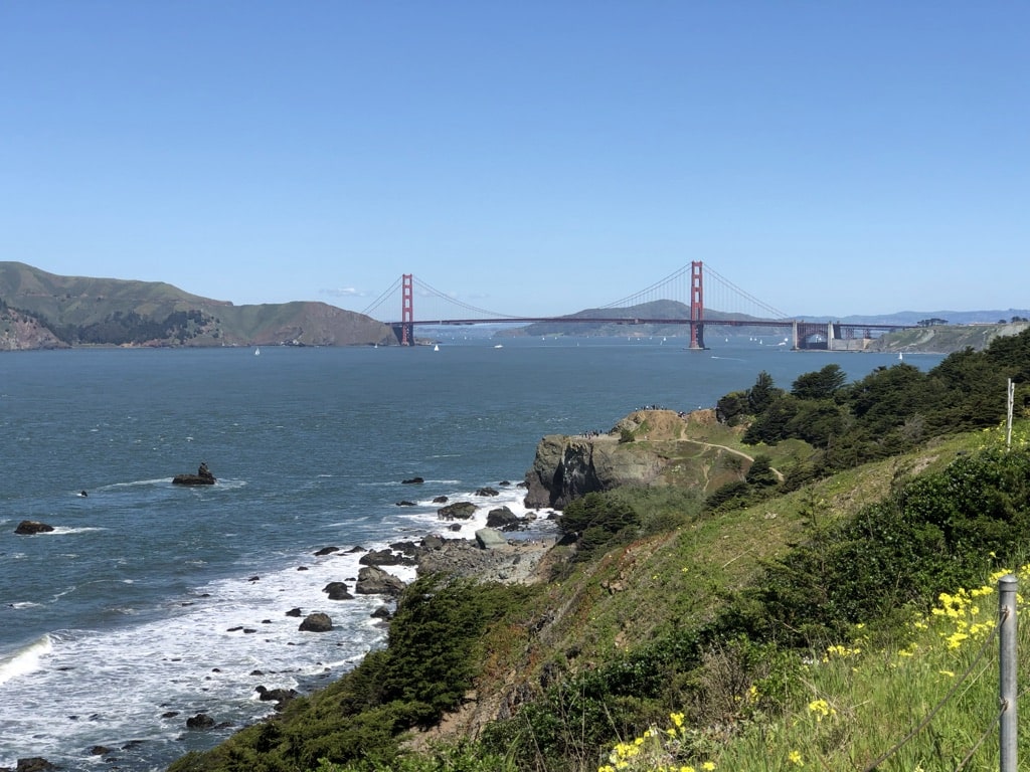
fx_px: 1696
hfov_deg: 33.8
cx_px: 515
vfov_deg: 25.7
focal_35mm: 57
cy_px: 386
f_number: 2.8
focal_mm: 6.6
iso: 20
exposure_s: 1/1000
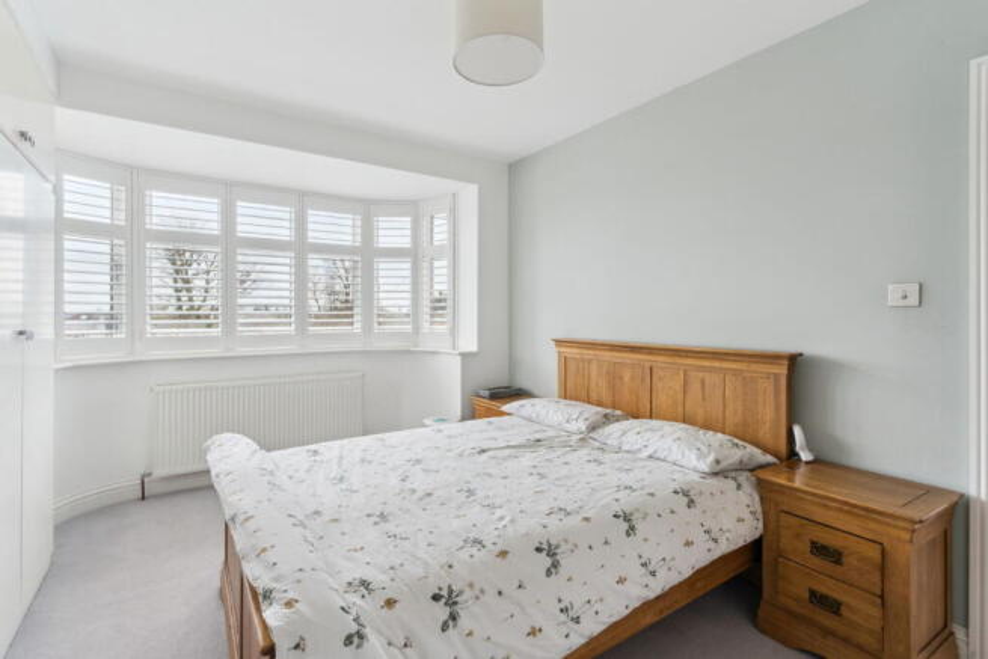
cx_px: 494
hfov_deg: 96.7
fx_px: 439
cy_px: 330
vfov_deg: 73.8
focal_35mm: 16
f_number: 11
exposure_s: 1/8
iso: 640
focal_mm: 16
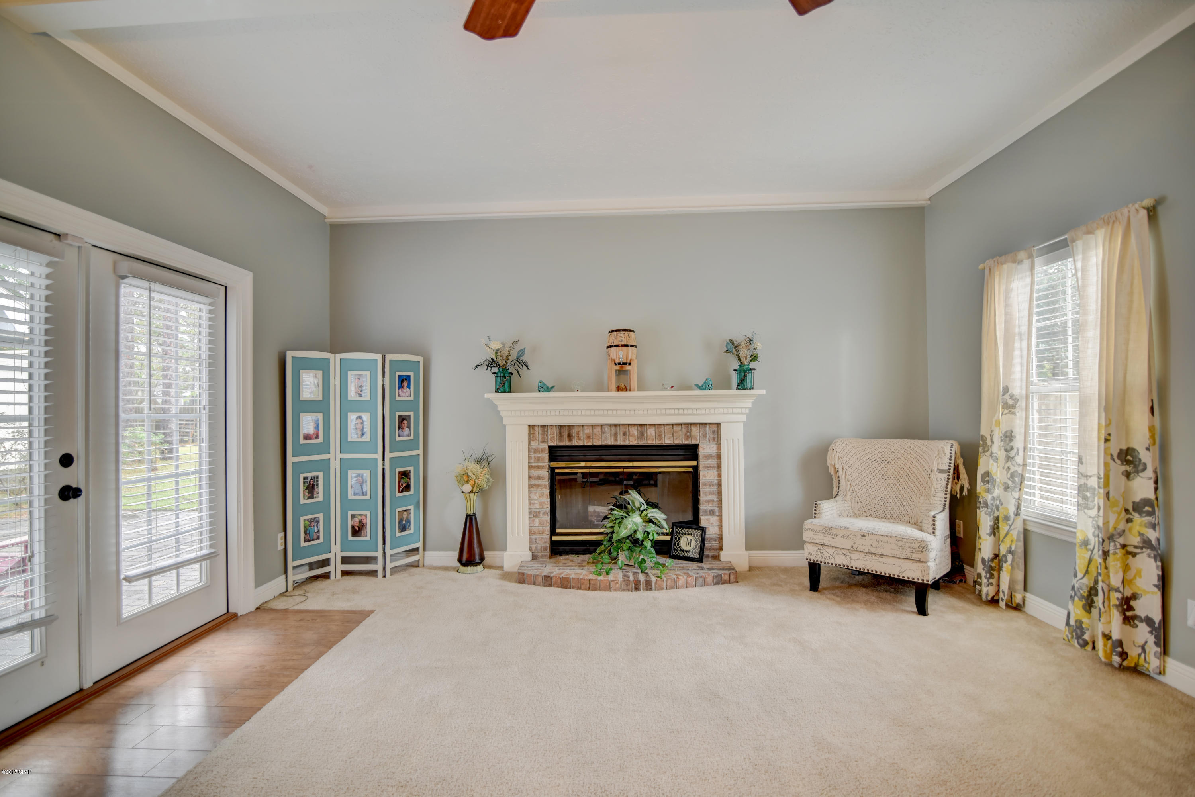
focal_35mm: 16
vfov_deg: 73.8
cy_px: 398
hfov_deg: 96.7
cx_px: 598
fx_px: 531
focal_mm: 16
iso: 125
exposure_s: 1/15
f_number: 2.8
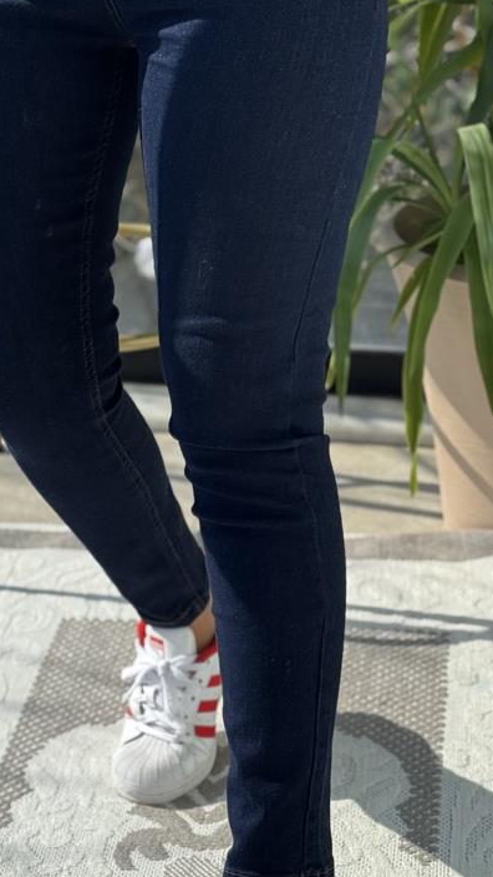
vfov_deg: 21.6
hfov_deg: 12.2
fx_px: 2301
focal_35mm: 99
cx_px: 158
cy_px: 402
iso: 64
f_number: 1.78
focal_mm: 6.76
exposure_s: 1/1366
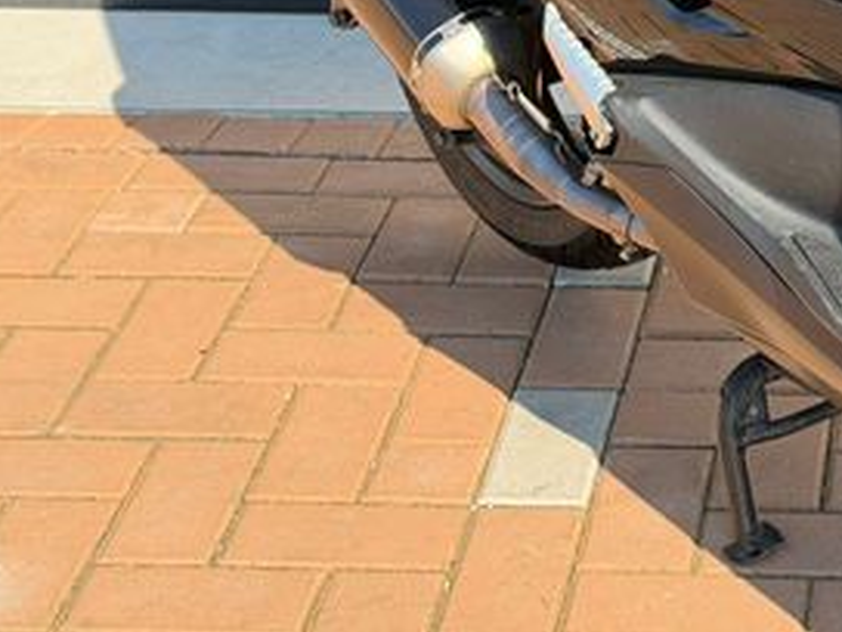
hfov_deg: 17.0
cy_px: 40
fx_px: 2749
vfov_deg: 13.0
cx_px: 864
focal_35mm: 113
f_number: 1.78
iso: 100
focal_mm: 6.76
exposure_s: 1/1754
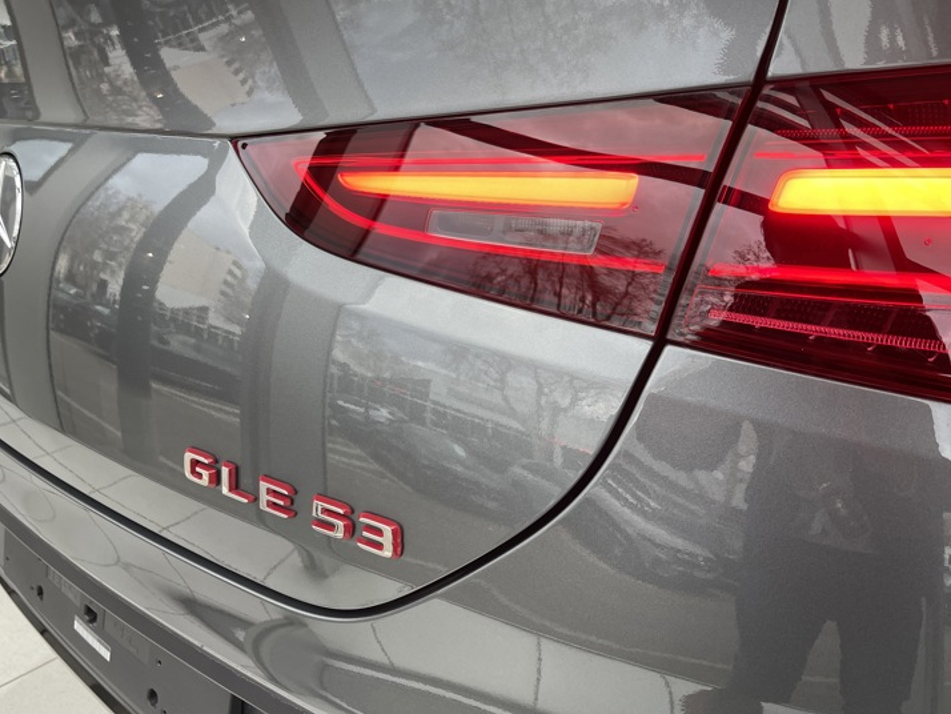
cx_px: 438
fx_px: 769
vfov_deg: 49.7
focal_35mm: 28
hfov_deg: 63.3
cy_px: 380
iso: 64
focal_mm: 5.1
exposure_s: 1/100
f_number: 1.6
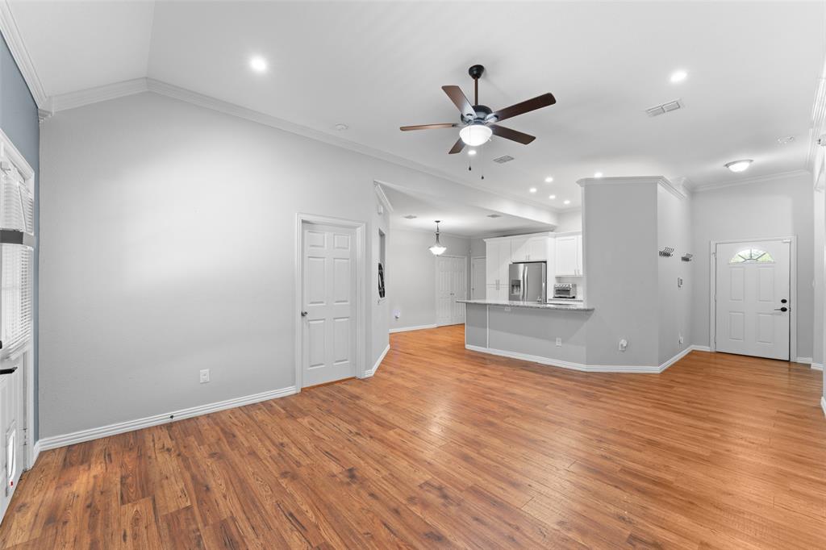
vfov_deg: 81.2
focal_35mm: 14
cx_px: 413
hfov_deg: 104.3
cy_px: 275
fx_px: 321
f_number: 9
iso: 640
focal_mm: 14
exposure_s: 1/2
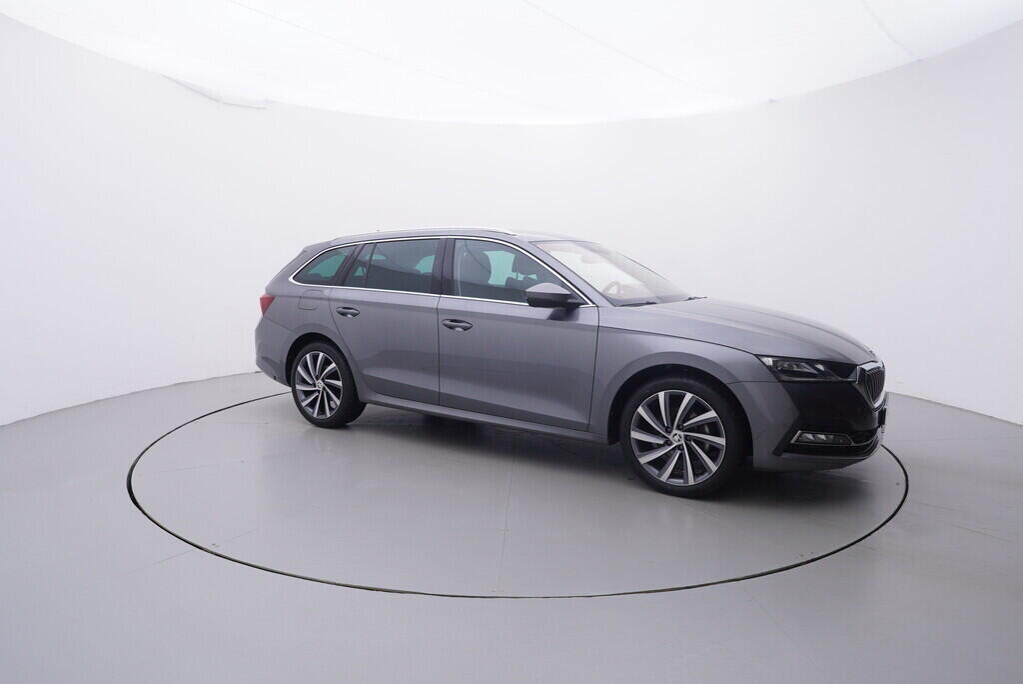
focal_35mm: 22
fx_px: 640
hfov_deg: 77.3
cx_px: 512
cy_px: 342
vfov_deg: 56.2
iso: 200
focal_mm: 15
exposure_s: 1/80
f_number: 5
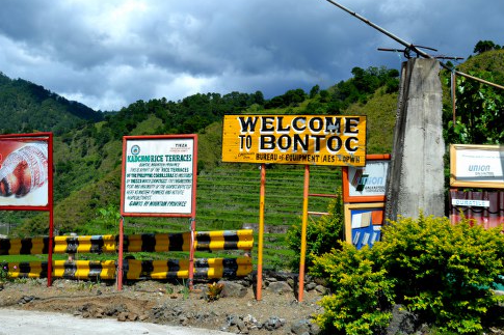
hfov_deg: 38.2
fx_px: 728
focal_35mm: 52
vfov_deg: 25.9
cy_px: 136
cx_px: 229
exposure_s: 1/250
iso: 100
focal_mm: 28
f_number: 8
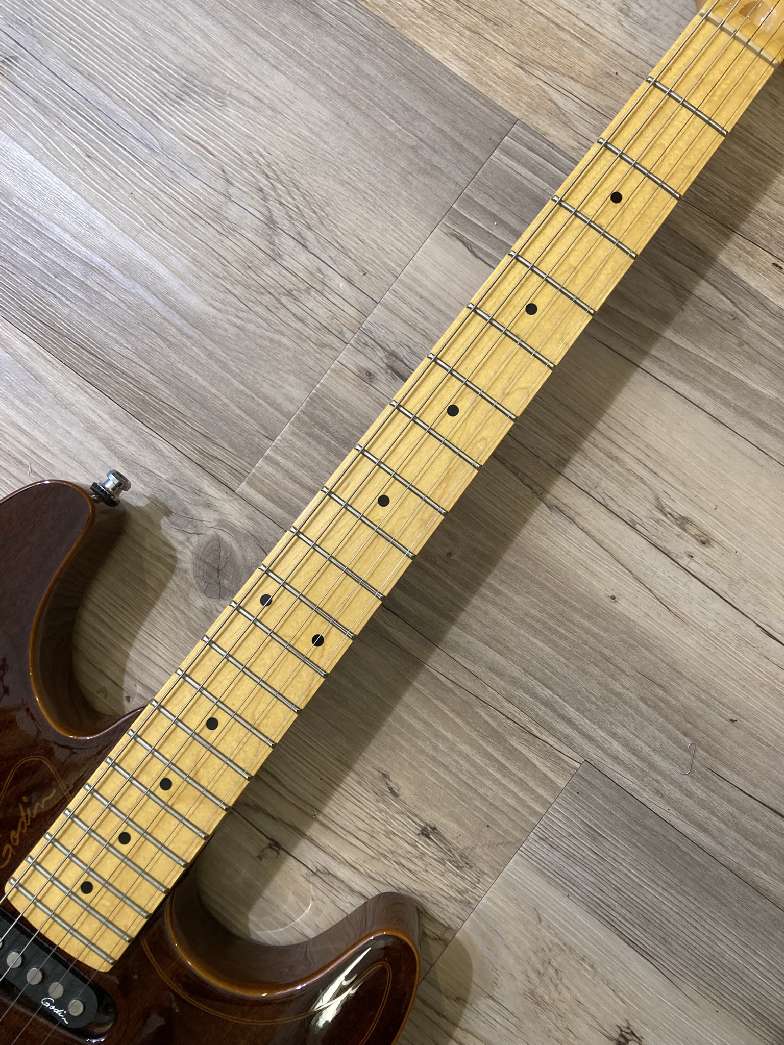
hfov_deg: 49.7
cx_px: 392
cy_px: 522
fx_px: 846
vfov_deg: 63.4
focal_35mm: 28
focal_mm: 3.99
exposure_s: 1/50
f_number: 1.8
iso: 160
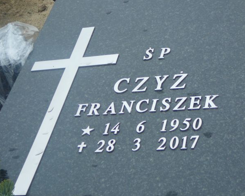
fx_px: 624
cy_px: 98
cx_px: 131
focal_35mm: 86
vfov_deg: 17.9
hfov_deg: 22.2
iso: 80
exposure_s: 1/60
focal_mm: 12.2
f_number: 3.8
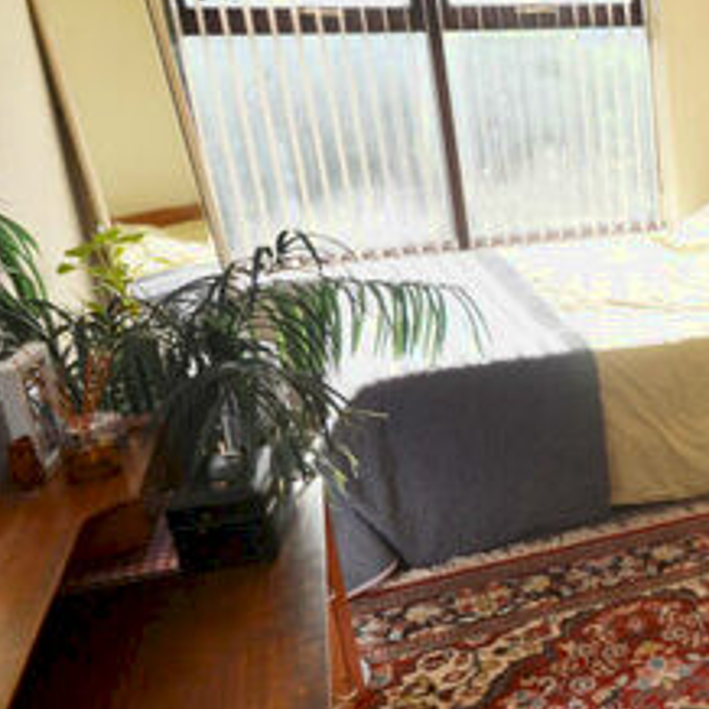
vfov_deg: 40.9
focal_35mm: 41
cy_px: 330
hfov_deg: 32.3
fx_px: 950
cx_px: 891
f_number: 5.6
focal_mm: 10
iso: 250
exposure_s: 1/125
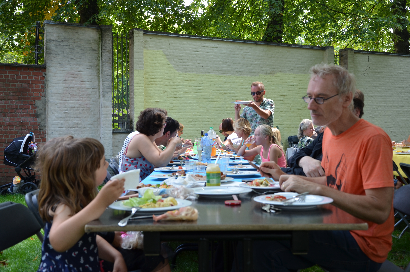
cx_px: 205
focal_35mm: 45
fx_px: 511
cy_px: 136
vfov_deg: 29.7
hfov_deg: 43.7
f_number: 5.6
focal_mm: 30
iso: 250
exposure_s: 1/125
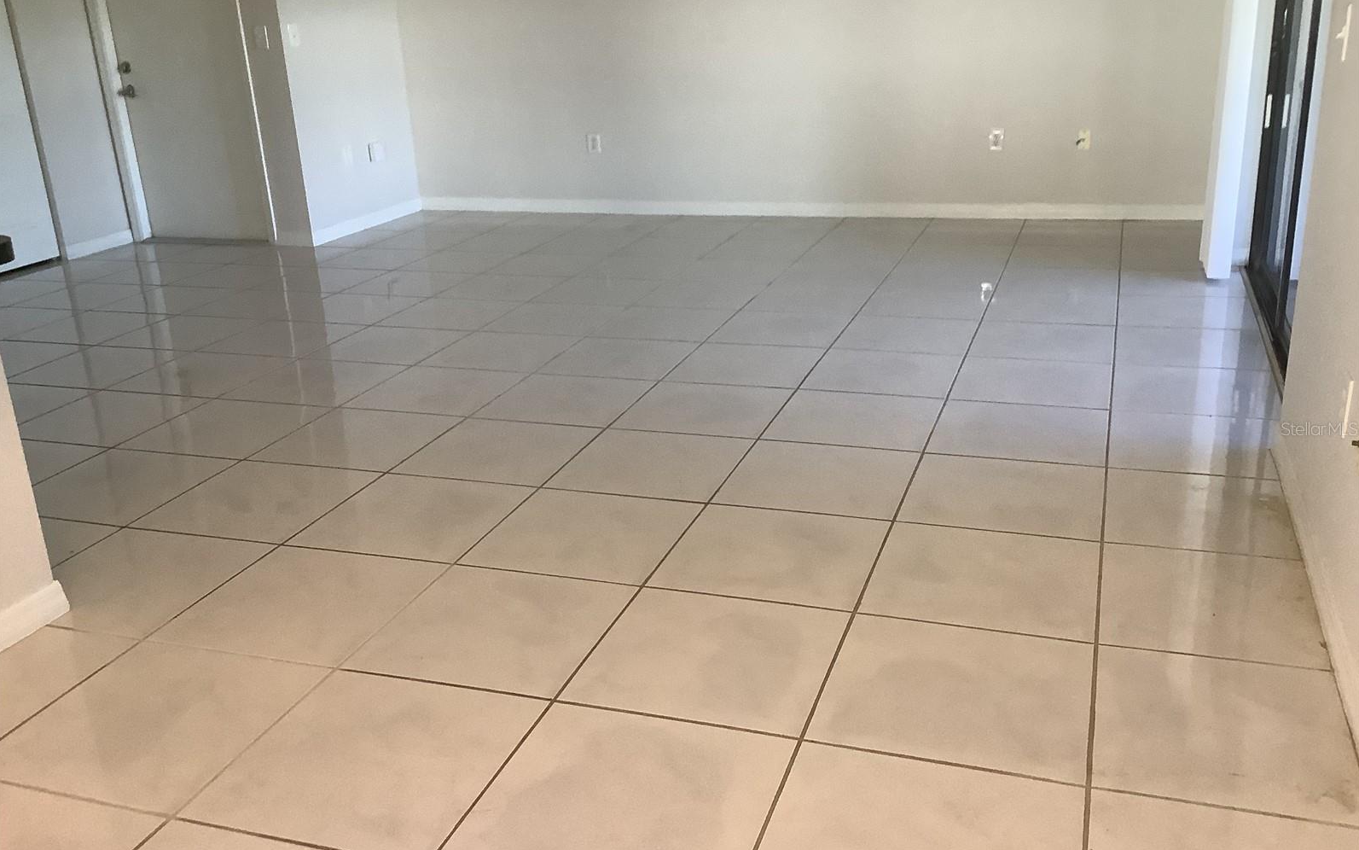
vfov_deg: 38.3
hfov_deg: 58.1
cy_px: 428
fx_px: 1222
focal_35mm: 33
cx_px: 679
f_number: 2.4
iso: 160
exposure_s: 1/60
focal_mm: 3.3
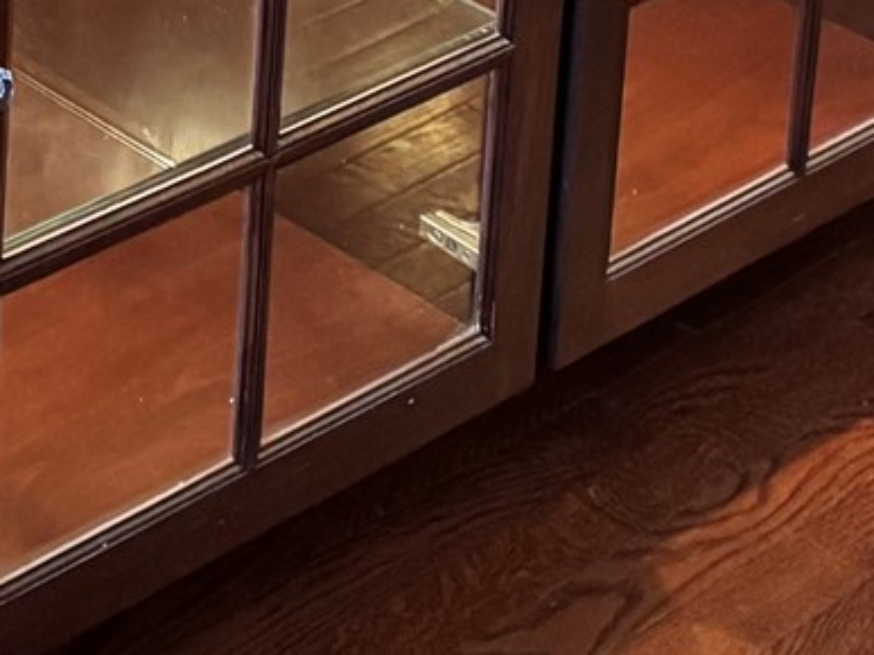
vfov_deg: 9.8
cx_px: -571
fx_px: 3206
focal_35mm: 127
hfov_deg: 14.2
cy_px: -1068
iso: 800
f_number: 1.78
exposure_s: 1/60
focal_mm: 6.76
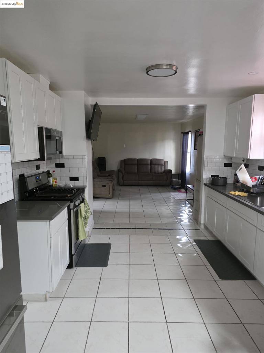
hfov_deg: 58.9
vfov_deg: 73.9
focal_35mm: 23
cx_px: 132
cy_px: 176
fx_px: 234
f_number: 1.7
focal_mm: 6.3
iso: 1250
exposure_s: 1/120
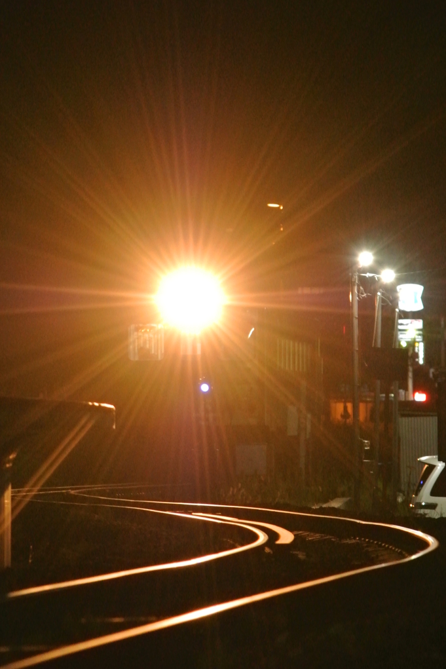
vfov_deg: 4.1
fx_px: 9306
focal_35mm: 501
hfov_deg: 2.7
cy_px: 334
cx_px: 223
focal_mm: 185
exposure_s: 1/30
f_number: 6.3
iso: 3200
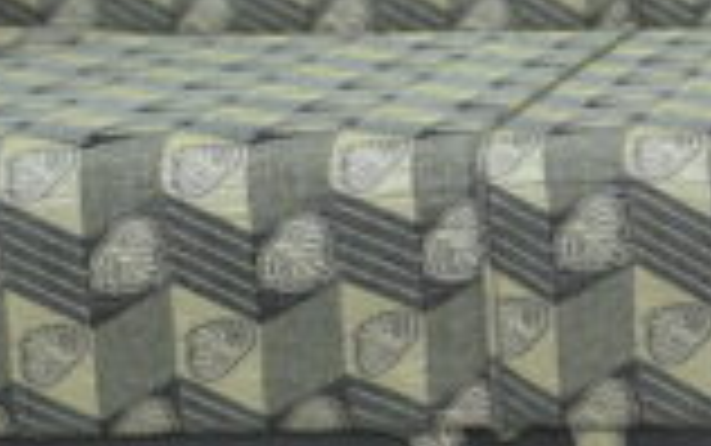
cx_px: 1017
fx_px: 5197
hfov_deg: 7.7
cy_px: 95
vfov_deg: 4.9
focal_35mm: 268
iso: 2000
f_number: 3.2
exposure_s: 1/125
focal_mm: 48
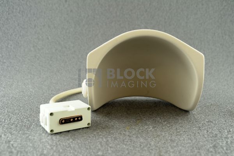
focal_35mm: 42
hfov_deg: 46.4
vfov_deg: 31.8
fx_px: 273
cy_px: 78
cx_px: 117
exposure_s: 1/100
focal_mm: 42
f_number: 6.3
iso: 800
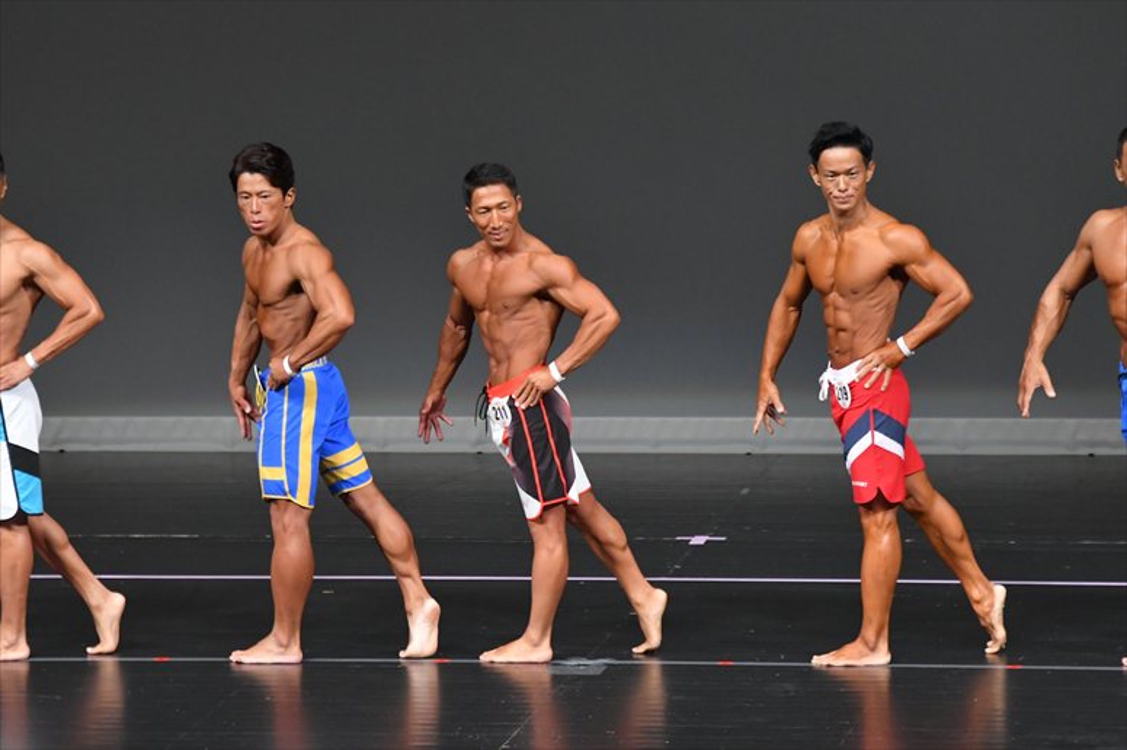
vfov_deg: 4.8
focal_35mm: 285
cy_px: 375
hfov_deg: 7.2
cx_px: 564
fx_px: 8918
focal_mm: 190
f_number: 5.6
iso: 4000
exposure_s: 1/400
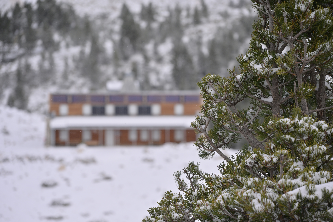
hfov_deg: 17.1
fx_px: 1110
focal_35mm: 120
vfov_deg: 11.4
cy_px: 111
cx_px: 166
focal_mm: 120
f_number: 4
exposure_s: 1/2000
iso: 100
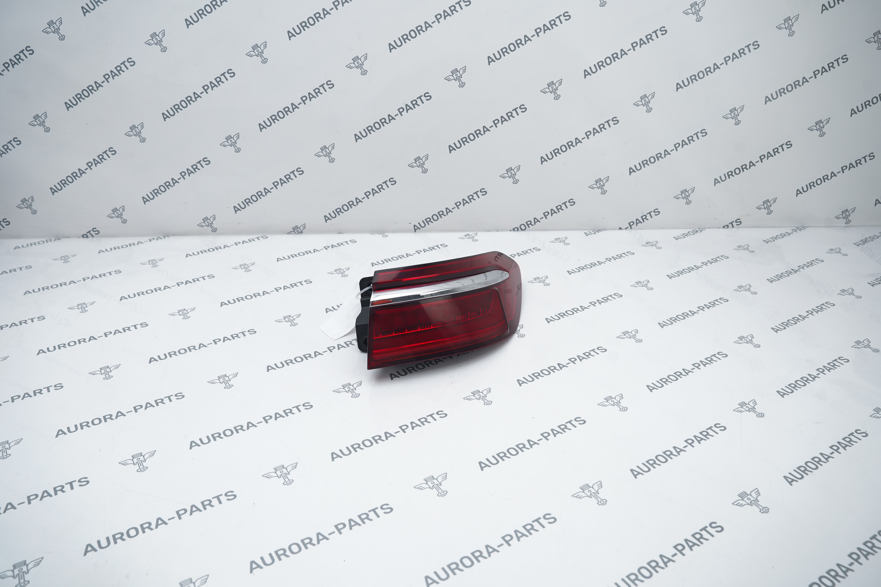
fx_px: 685
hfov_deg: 65.5
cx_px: 440
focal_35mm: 28
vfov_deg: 46.4
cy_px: 294
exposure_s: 1/160
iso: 500
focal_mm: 28
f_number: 6.3
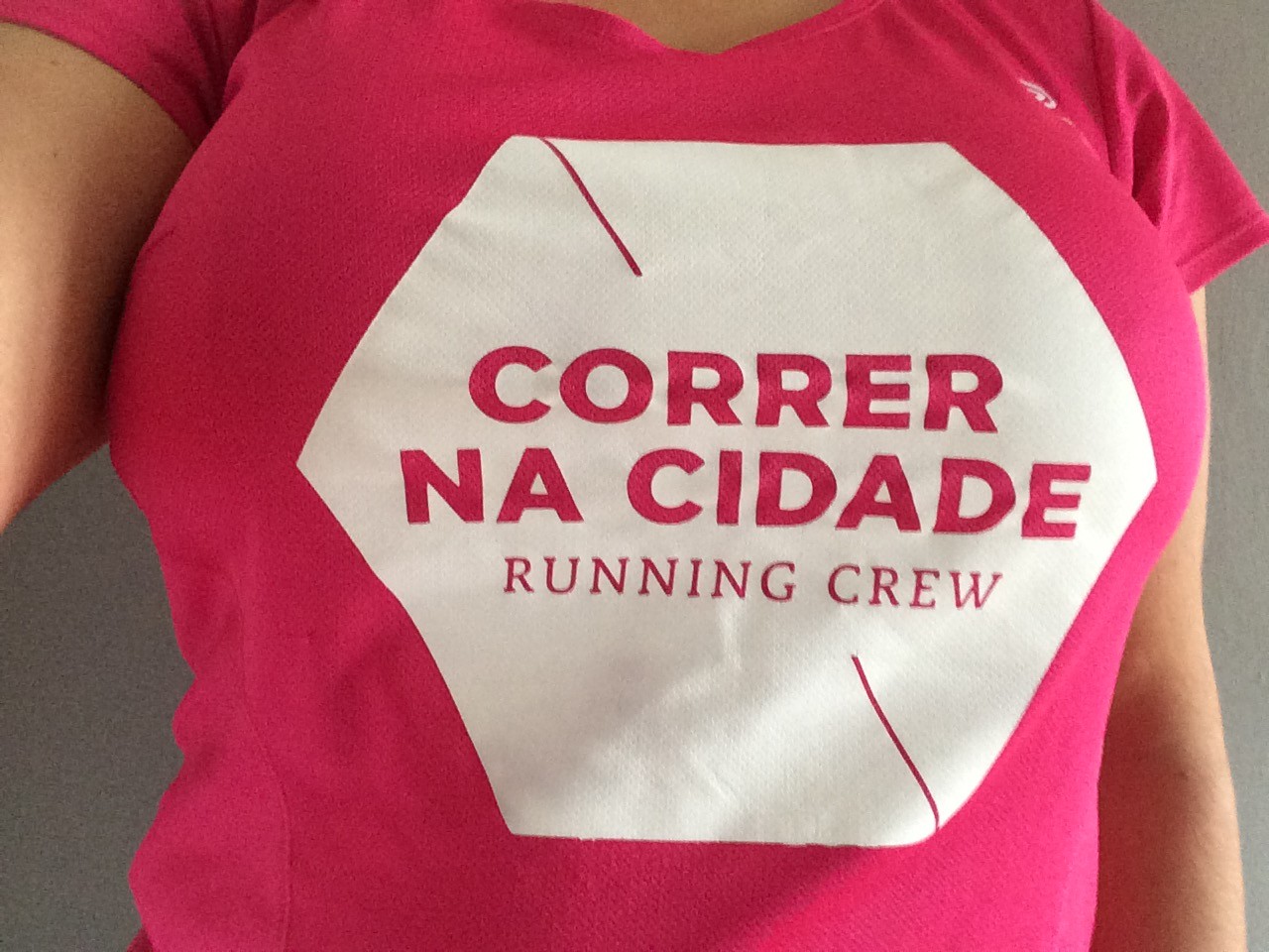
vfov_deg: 45.4
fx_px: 1136
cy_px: 476
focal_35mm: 31
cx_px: 634
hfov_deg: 58.4
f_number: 2.4
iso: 400
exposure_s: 1/30
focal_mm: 2.15
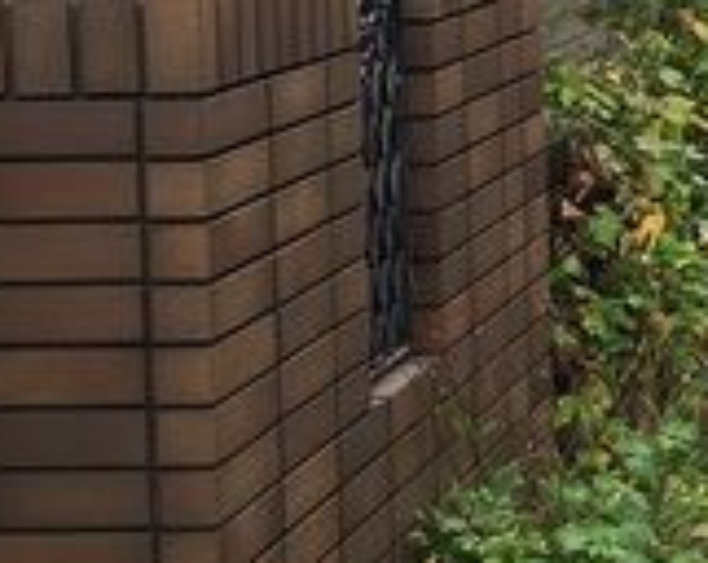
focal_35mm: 141
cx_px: 1236
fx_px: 2947
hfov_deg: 12.6
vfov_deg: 10.8
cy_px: 48
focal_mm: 4.15
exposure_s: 1/337
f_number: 2.2
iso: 25
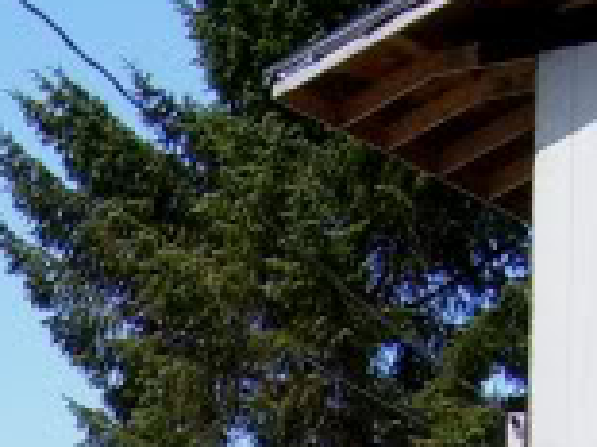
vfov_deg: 7.8
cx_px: -420
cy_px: 1071
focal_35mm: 176
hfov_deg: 10.7
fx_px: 3033
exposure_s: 1/350
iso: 80
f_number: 4.8
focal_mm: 5.6
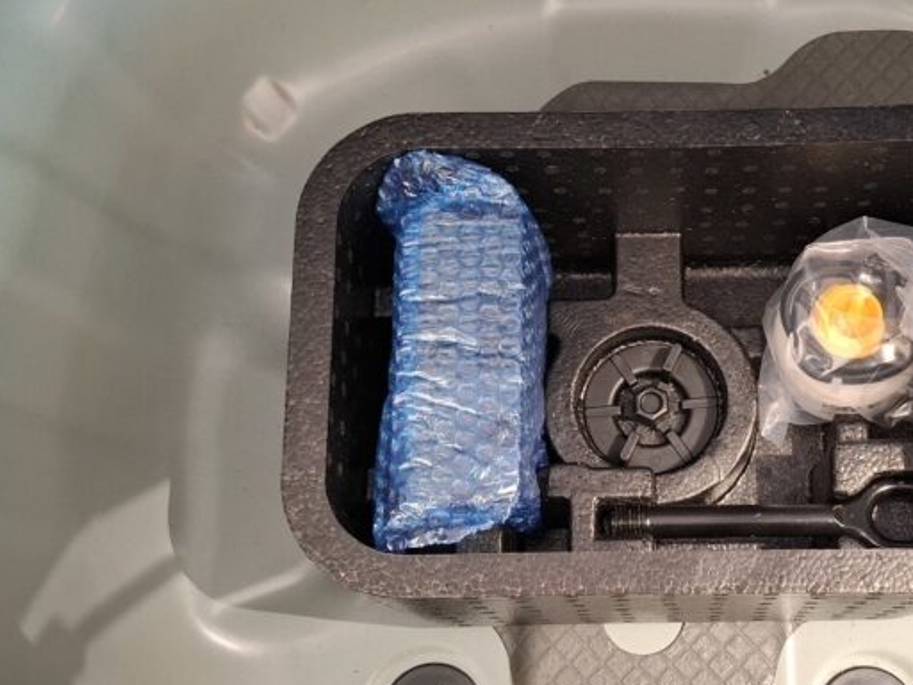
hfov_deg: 40.3
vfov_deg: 31.4
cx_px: 663
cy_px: 410
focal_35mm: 46
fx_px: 1213
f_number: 1.8
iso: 320
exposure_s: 1/33
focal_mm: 5.54
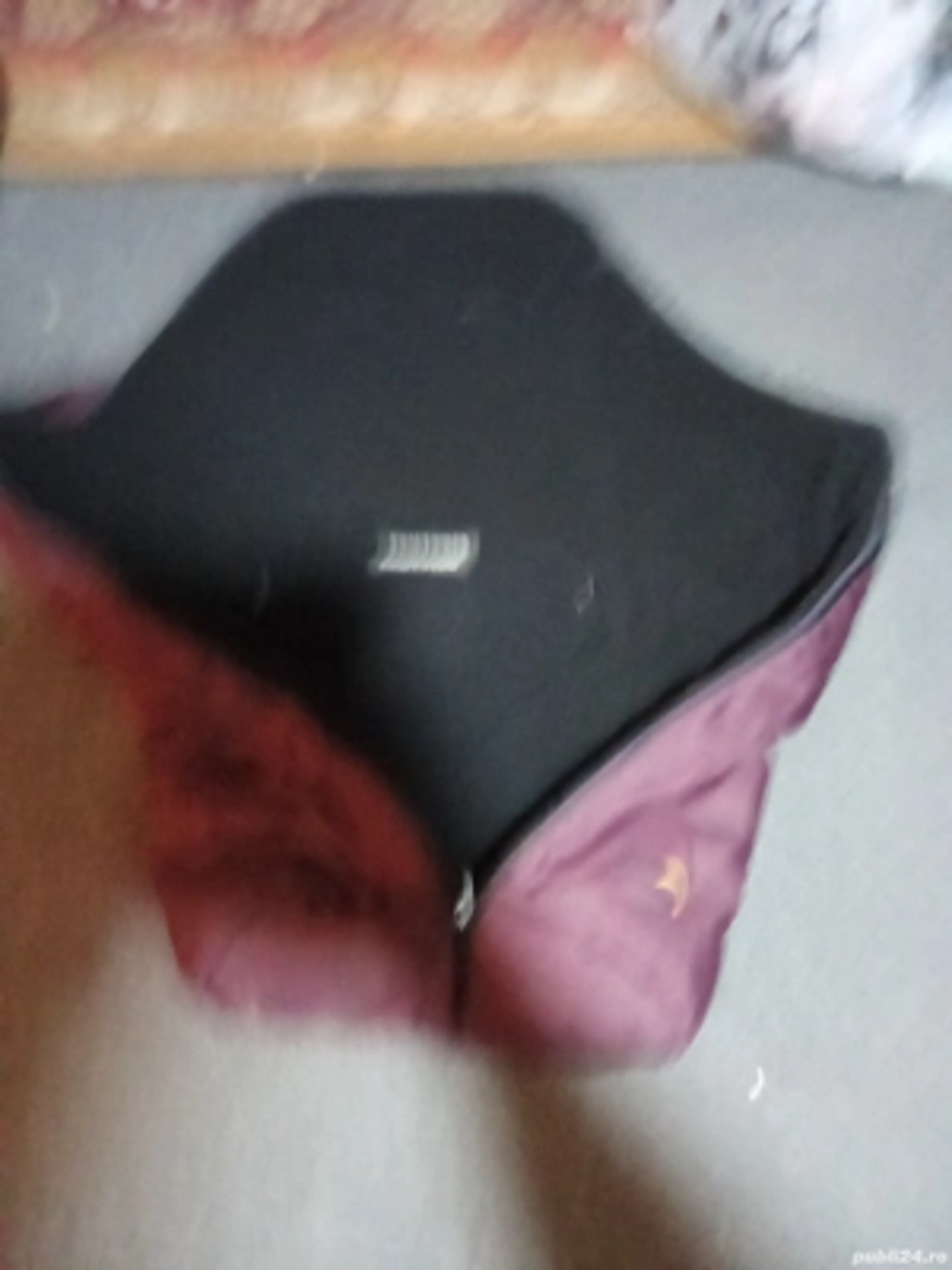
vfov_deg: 63.4
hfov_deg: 49.7
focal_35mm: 28
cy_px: 635
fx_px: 1027
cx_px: 476
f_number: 2
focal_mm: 2.78
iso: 4000
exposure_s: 1/14.3
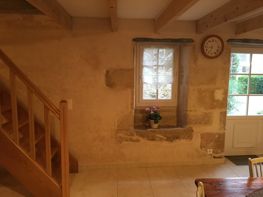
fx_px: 220
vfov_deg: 48.2
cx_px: 132
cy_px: 98
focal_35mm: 29
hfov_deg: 61.7
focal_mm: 4.15
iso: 250
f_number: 2.2
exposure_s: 1/25
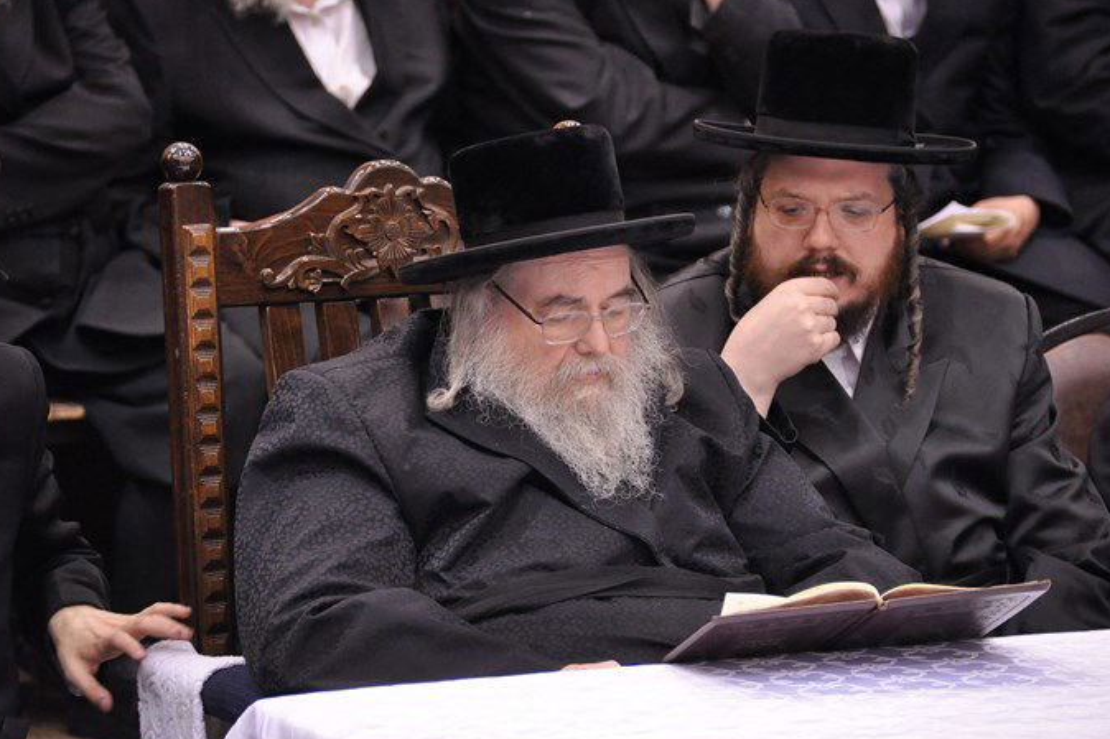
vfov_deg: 4.2
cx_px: 557
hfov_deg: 6.3
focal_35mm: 327
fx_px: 10079
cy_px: 374
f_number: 5.6
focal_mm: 210
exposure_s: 1/60
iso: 2000
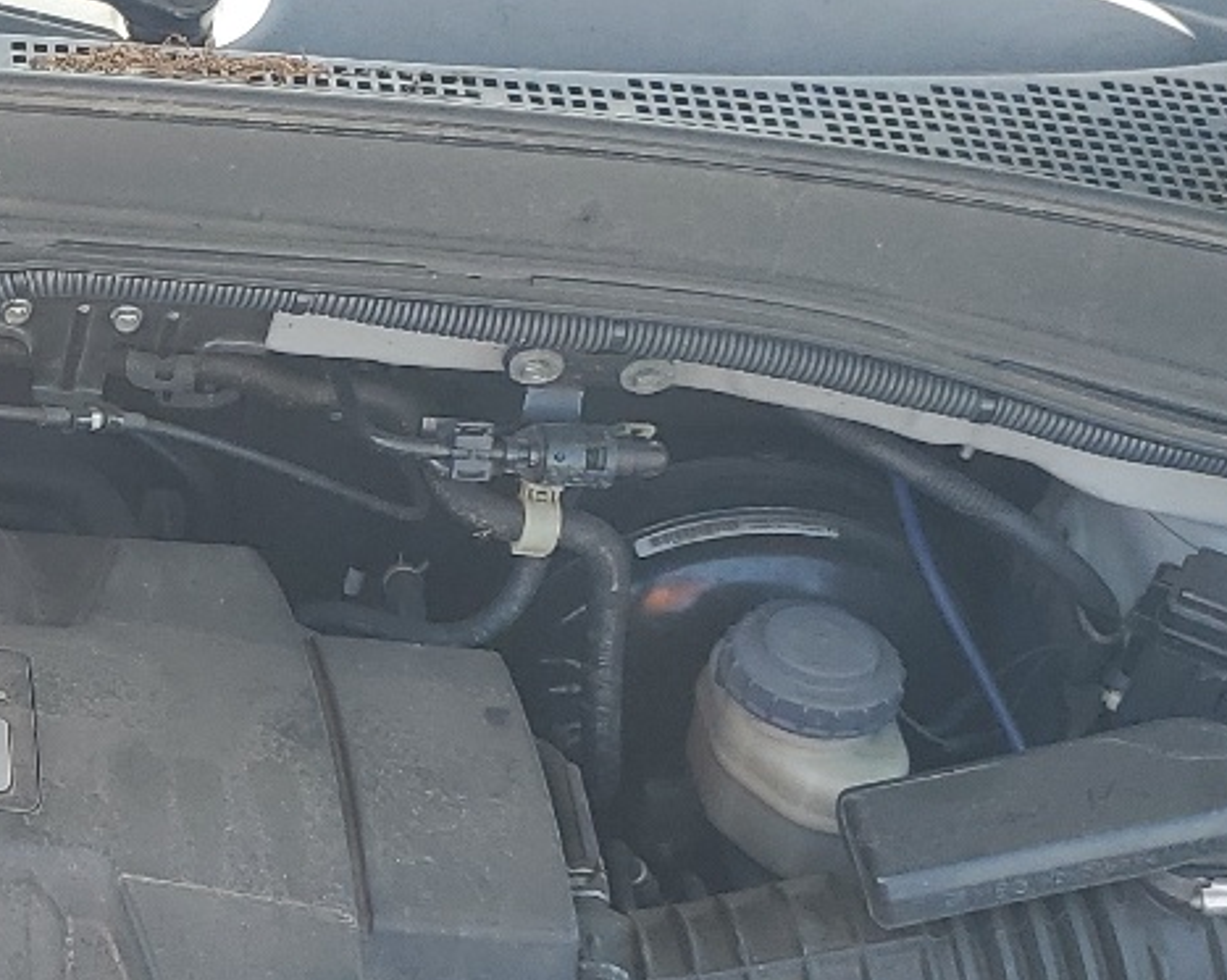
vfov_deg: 17.6
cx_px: -121
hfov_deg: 20.9
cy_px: 667
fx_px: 3157
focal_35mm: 87
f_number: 1.5
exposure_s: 1/357
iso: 50
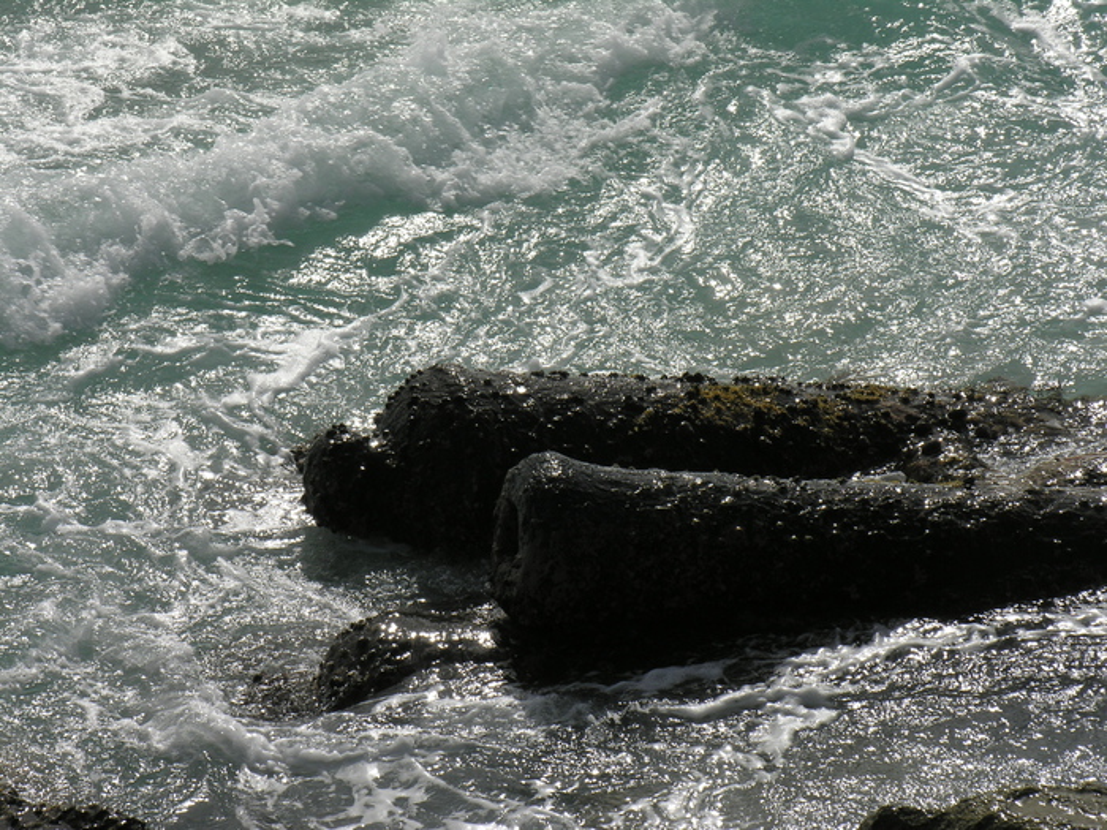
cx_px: 554
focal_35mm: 175
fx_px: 5596
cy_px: 415
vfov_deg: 8.5
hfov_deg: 11.3
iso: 50
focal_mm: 44.5
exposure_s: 1/386
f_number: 8
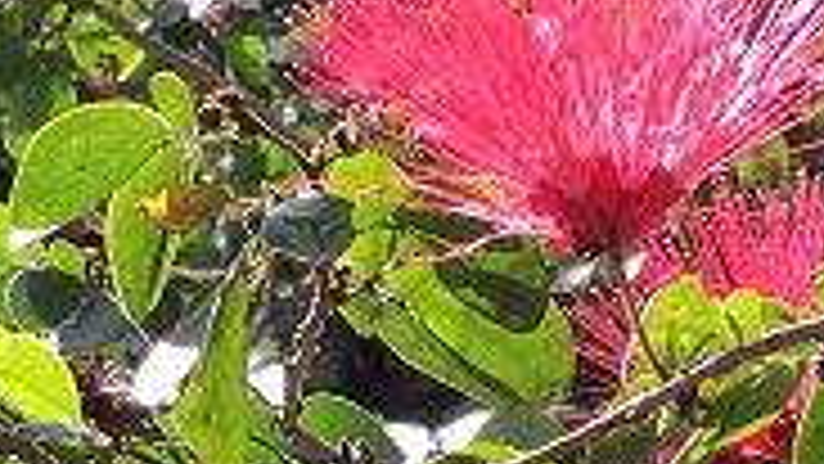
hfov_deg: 14.2
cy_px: 640
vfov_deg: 7.9
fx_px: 3300
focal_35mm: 151
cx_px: 459
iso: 25
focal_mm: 3.3
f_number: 2.4
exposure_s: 1/466
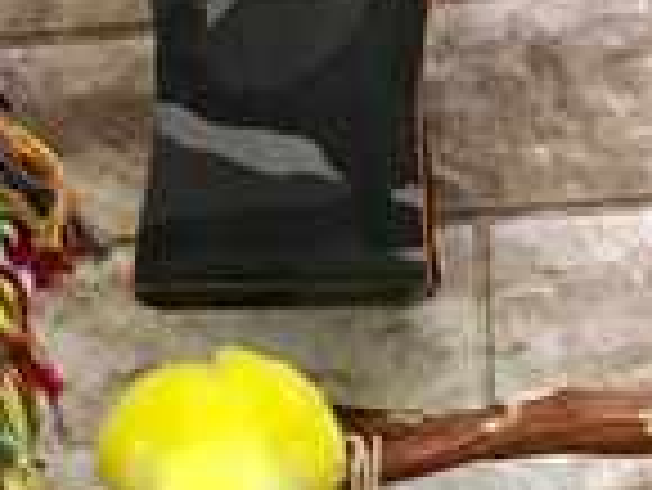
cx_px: 243
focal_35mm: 80
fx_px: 1508
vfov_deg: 17.3
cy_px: 647
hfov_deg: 24.3
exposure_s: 1/30
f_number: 2.2
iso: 200
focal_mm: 4.15
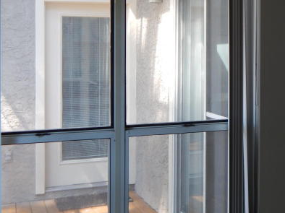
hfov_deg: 30.2
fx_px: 518
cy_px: 55
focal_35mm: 63
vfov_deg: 23.0
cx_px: 219
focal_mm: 5.6
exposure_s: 1/50
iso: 125
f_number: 3.2
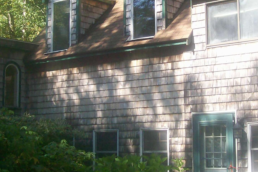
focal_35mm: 83
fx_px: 595
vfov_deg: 16.4
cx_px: 131
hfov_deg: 24.5
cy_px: 68
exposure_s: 1/410
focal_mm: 6
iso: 80
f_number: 2.7
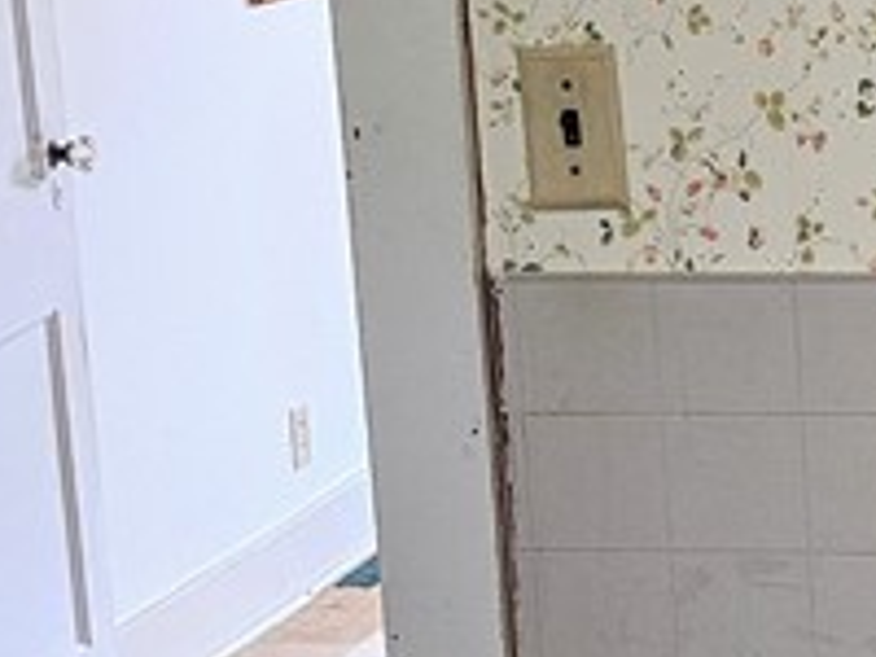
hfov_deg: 14.9
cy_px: 315
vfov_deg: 12.0
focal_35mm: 123
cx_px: 1292
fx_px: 3113
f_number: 1.8
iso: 200
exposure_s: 1/120
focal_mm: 5
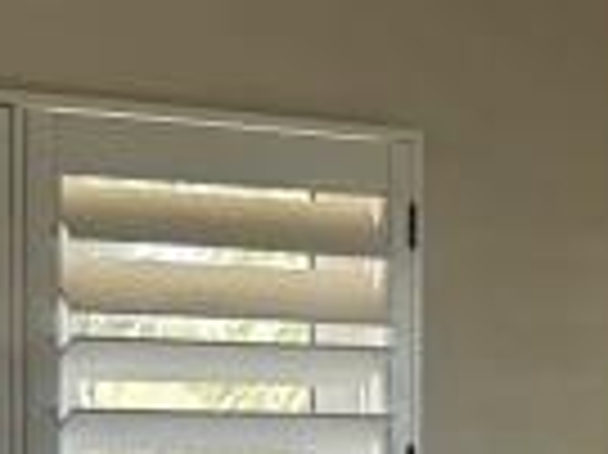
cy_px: 539
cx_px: 892
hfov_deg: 10.4
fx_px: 3246
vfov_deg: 7.9
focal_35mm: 185
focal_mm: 5.7
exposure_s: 1/121
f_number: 1.5
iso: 40
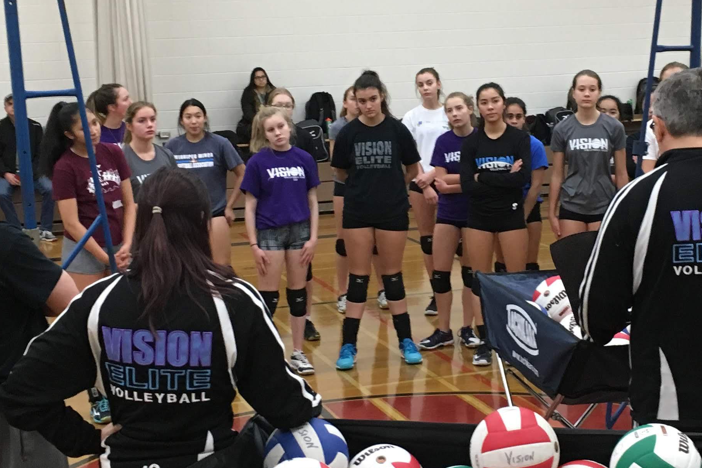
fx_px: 1306
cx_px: 423
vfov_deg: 20.3
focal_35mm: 67
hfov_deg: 30.0
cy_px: 204
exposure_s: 1/30
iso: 125
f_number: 2.2
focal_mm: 4.15
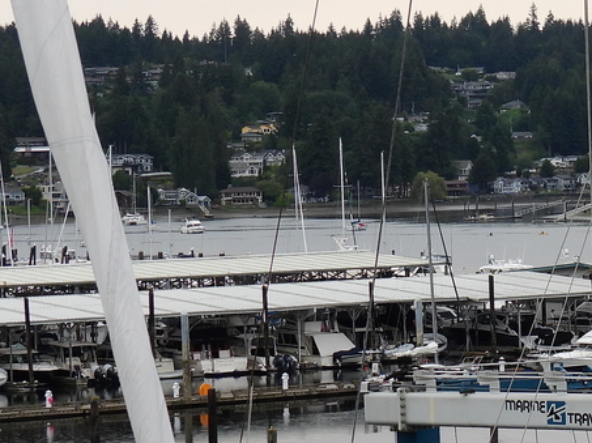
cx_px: 544
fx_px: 3383
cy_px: 291
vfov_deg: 7.5
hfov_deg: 9.9
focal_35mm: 198
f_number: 3.5
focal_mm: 12.5
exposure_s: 1/500
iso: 100
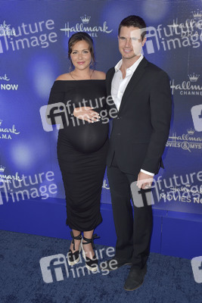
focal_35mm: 40
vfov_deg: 48.4
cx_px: 101
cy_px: 152
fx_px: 336
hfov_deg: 33.4
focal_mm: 40
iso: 320
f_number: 7.1
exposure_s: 1/250
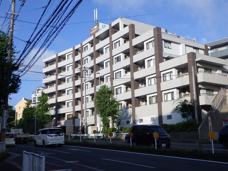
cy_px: 86
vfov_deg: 34.3
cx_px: 114
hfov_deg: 44.8
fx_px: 277
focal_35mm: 42
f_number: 5
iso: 125
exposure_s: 1/640
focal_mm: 7.5
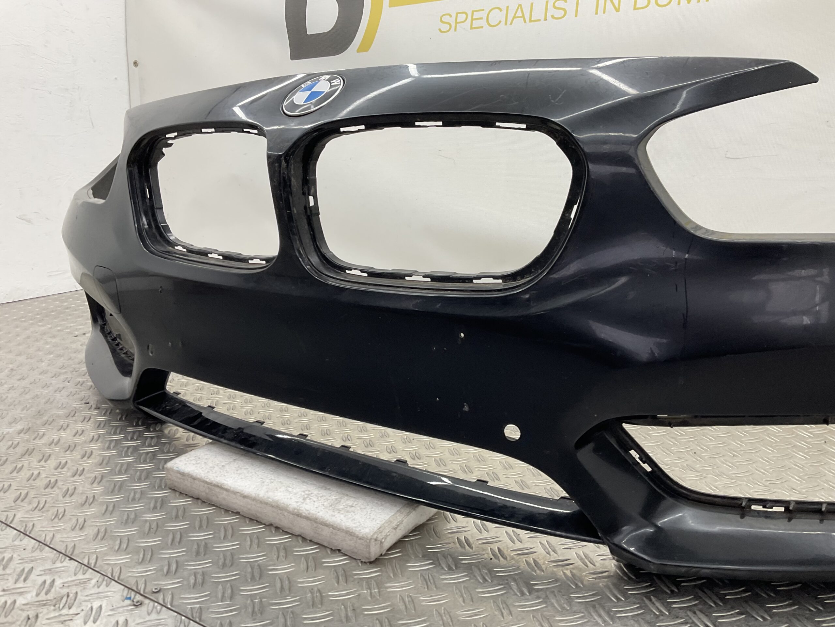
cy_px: 314
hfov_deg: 61.7
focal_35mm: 29
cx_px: 418
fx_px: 700
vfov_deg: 48.2
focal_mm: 3
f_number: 1.8
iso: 32
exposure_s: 1/100
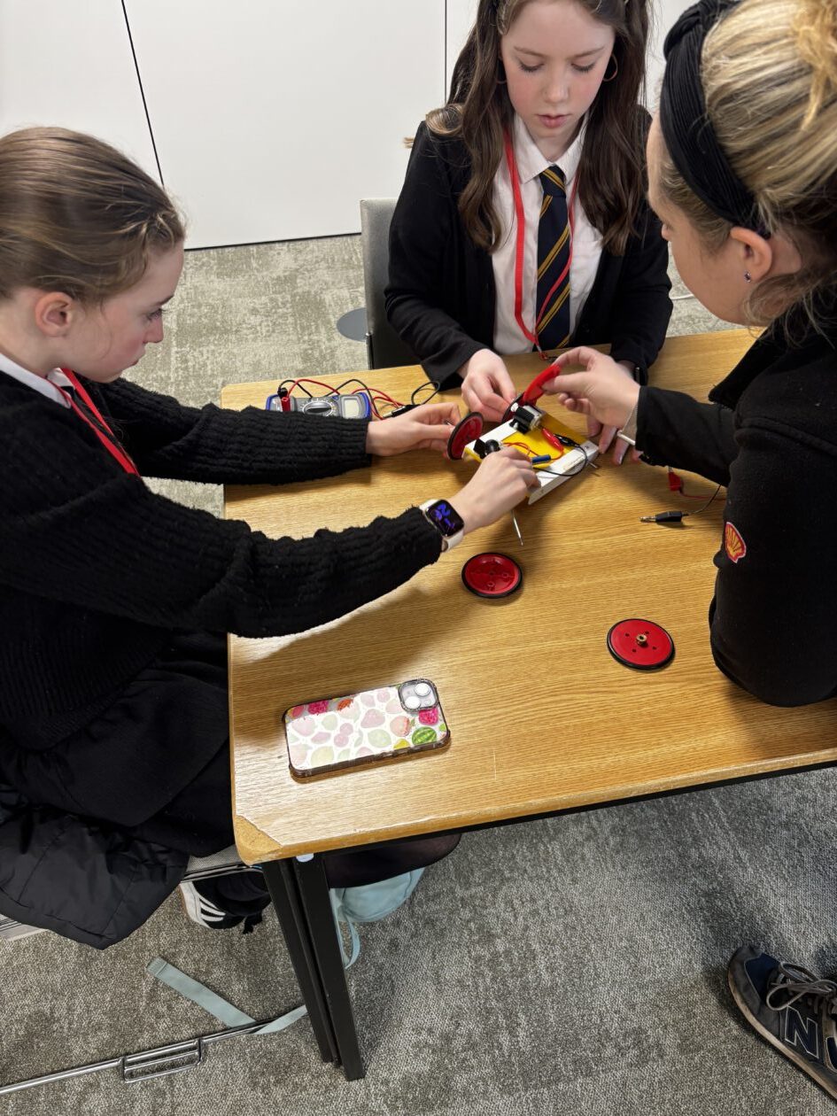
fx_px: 838
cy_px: 558
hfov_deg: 53.1
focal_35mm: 26
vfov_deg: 67.3
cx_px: 418
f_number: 1.6
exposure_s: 1/50
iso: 80
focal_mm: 5.96
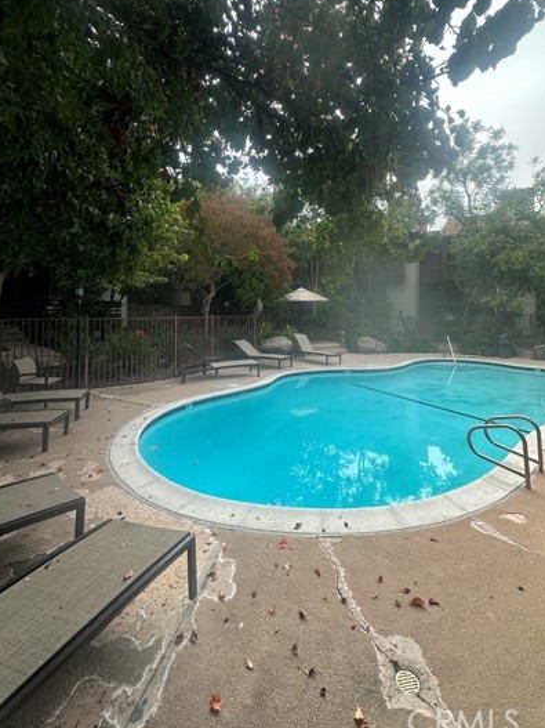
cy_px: 300
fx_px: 357
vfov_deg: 90.1
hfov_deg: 74.3
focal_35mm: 17
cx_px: 309
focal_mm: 2.22
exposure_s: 1/435
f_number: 2.2
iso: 40
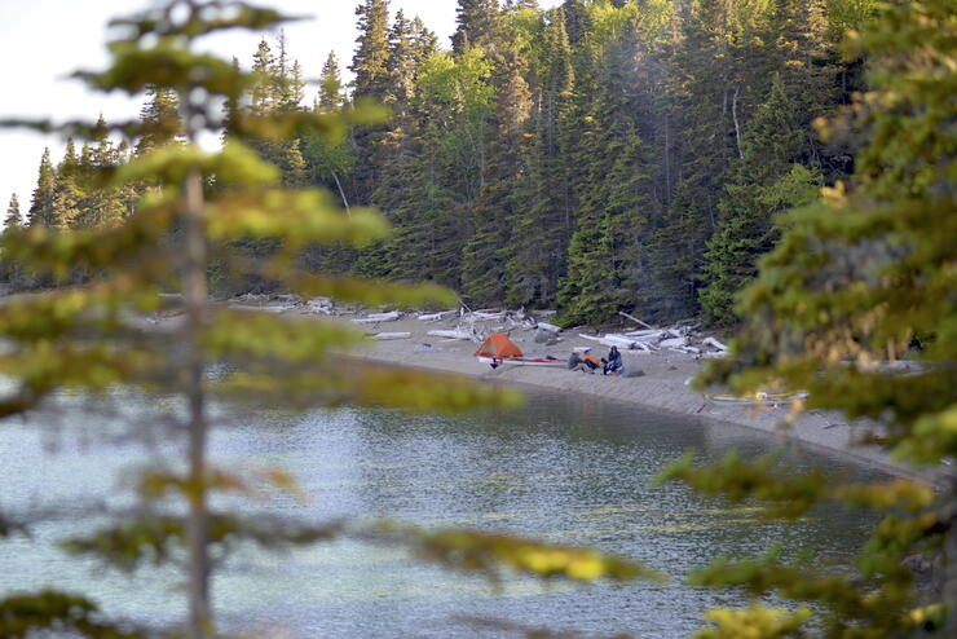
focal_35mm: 80
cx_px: 478
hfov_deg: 25.4
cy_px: 320
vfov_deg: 17.1
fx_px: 2127
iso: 400
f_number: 2.8
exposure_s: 1/1250
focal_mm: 80
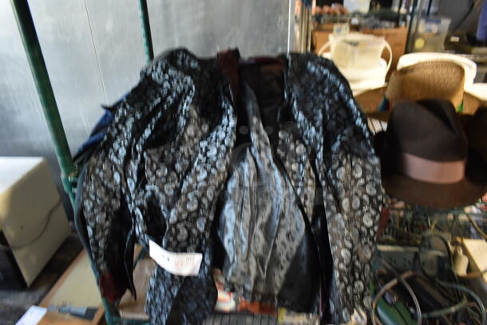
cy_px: 162
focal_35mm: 27
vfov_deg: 48.0
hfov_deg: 67.3
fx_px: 366
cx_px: 244
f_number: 3.5
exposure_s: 1/30
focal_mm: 18
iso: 1400
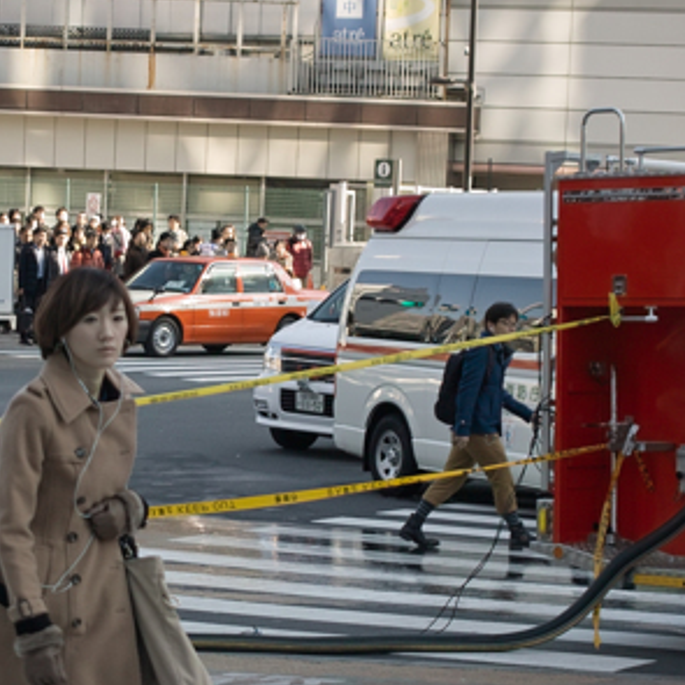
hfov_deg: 14.3
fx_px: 2709
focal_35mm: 121
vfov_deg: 14.4
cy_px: 427
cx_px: 142
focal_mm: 24.2
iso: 100
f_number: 2.8
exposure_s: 1/400
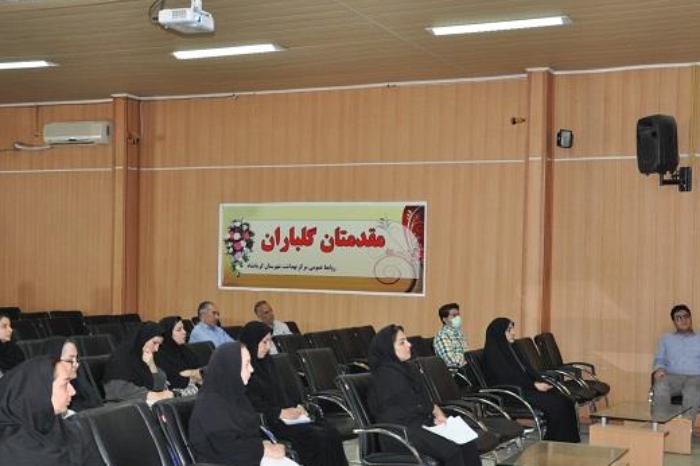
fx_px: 1010
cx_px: 349
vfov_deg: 25.9
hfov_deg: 38.2
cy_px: 286
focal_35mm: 52
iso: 800
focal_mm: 28
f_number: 4
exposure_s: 1/60
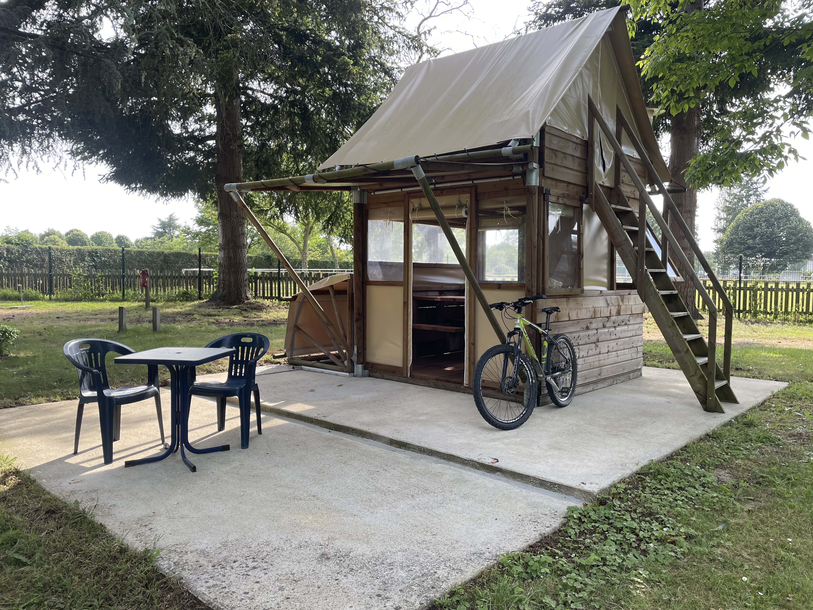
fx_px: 611
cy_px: 305
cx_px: 406
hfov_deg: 67.3
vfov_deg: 53.1
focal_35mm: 26
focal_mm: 4.2
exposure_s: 1/445
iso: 32
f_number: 1.6
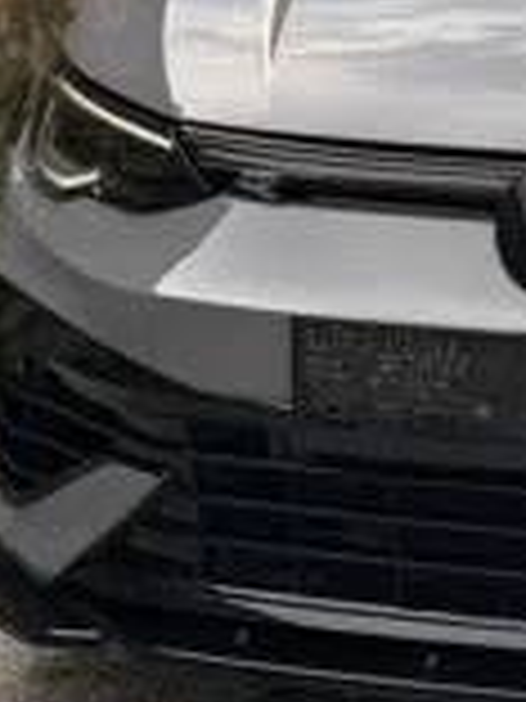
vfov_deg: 8.7
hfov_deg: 6.6
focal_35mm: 221
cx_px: 908
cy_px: -410
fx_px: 4478
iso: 100
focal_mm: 6.76
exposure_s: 1/4587
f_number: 1.78
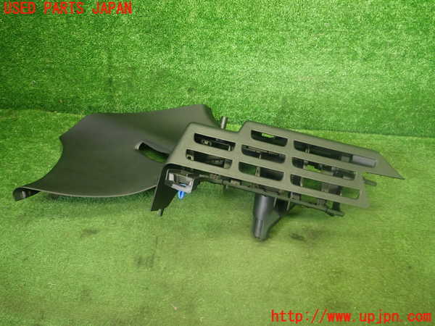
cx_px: 218
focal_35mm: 30
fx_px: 377
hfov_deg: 60.0
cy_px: 163
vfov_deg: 46.8
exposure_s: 1/30
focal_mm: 5.4
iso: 250
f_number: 2.3
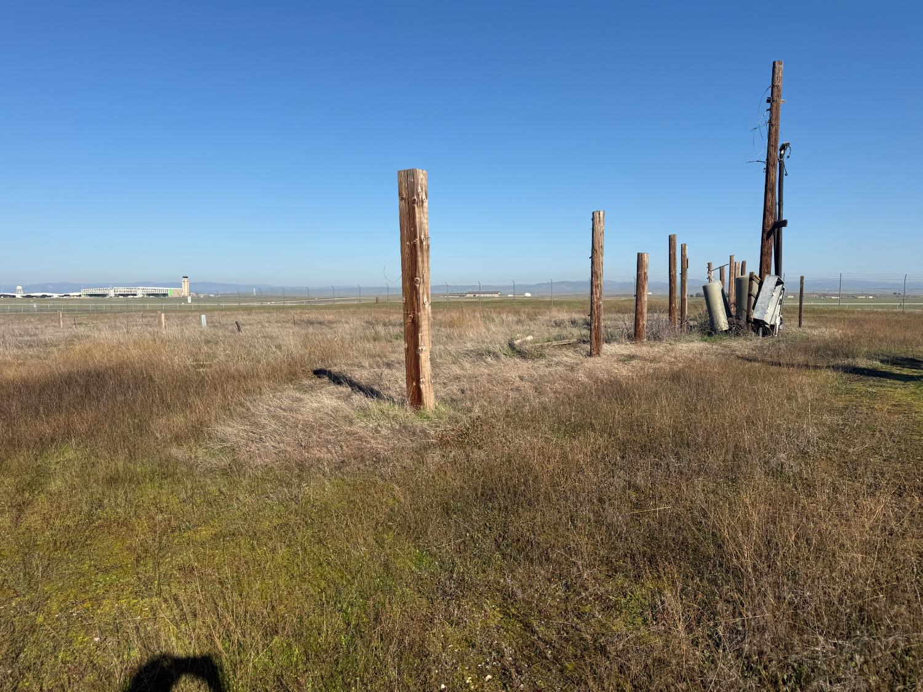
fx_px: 640
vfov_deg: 56.8
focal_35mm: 24
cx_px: 462
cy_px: 346
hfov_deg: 71.6
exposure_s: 1/5714
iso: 80
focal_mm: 6.76
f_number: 1.78
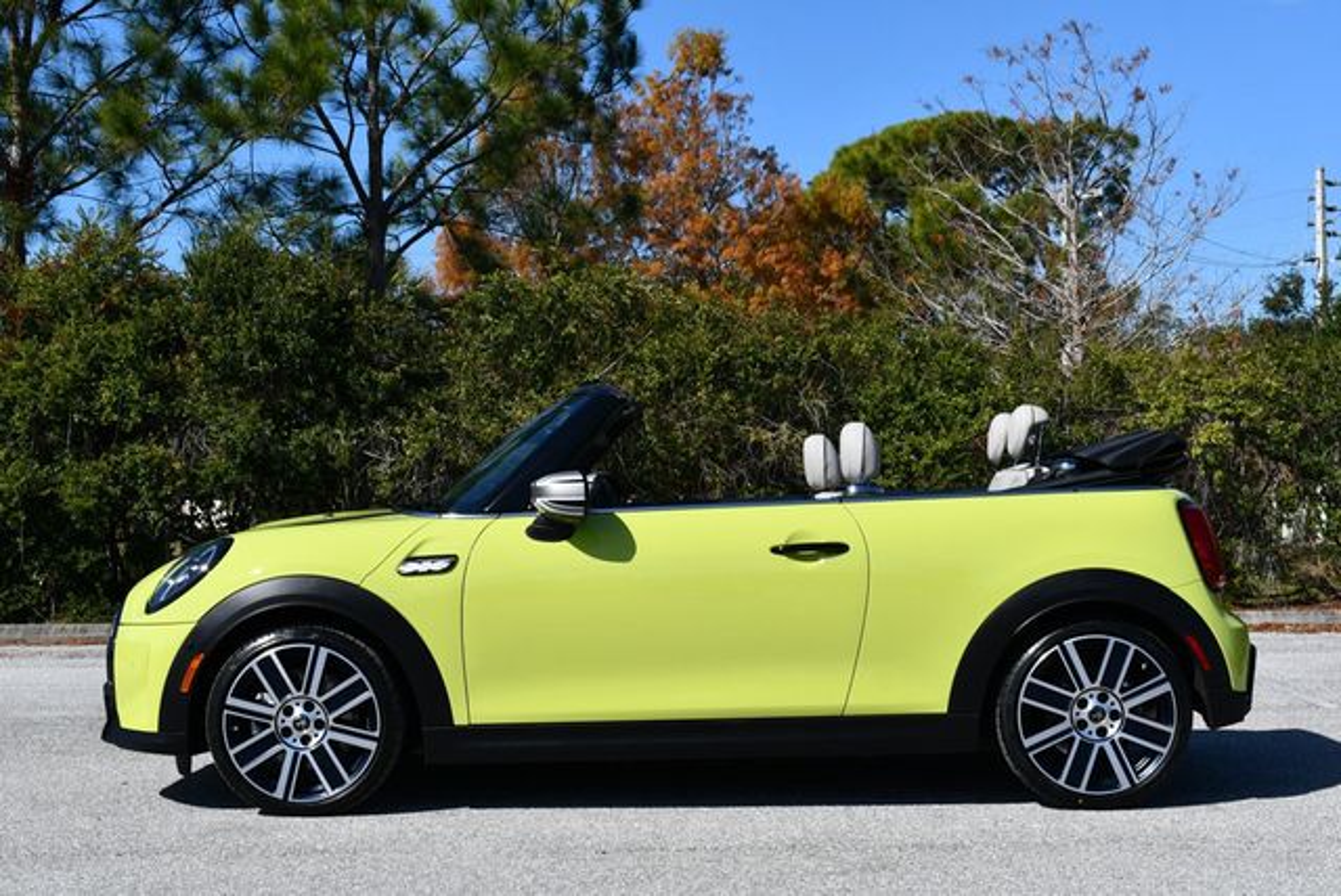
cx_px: 670
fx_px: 2237
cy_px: 448
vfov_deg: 22.7
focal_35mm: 60
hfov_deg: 33.4
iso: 100
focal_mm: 30
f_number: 9
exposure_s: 1/320
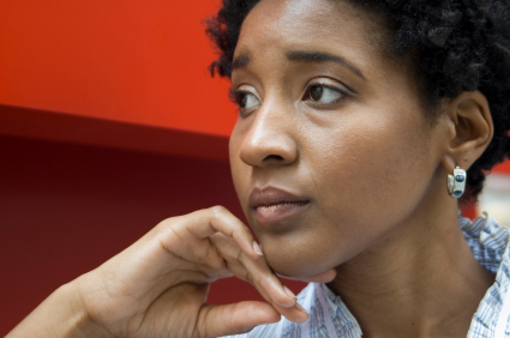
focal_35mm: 138
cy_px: 169
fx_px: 1952
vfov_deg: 9.9
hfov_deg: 14.9
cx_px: 255
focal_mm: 92
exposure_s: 1/30
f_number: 5.6
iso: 200
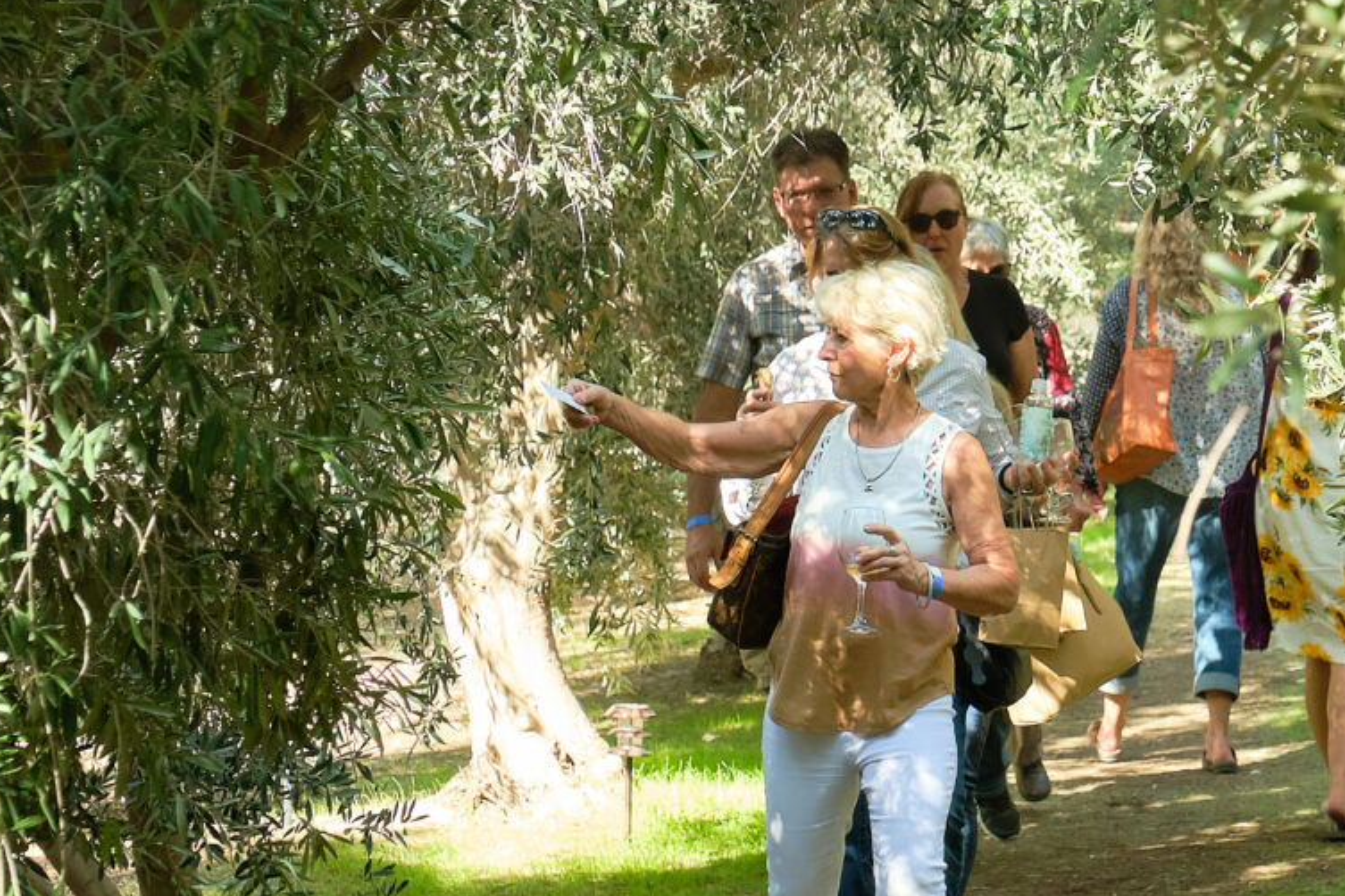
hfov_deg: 11.3
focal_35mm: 181
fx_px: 6762
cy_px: 411
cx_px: 1059
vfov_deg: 7.6
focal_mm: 47
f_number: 4.5
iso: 800
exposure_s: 1/250
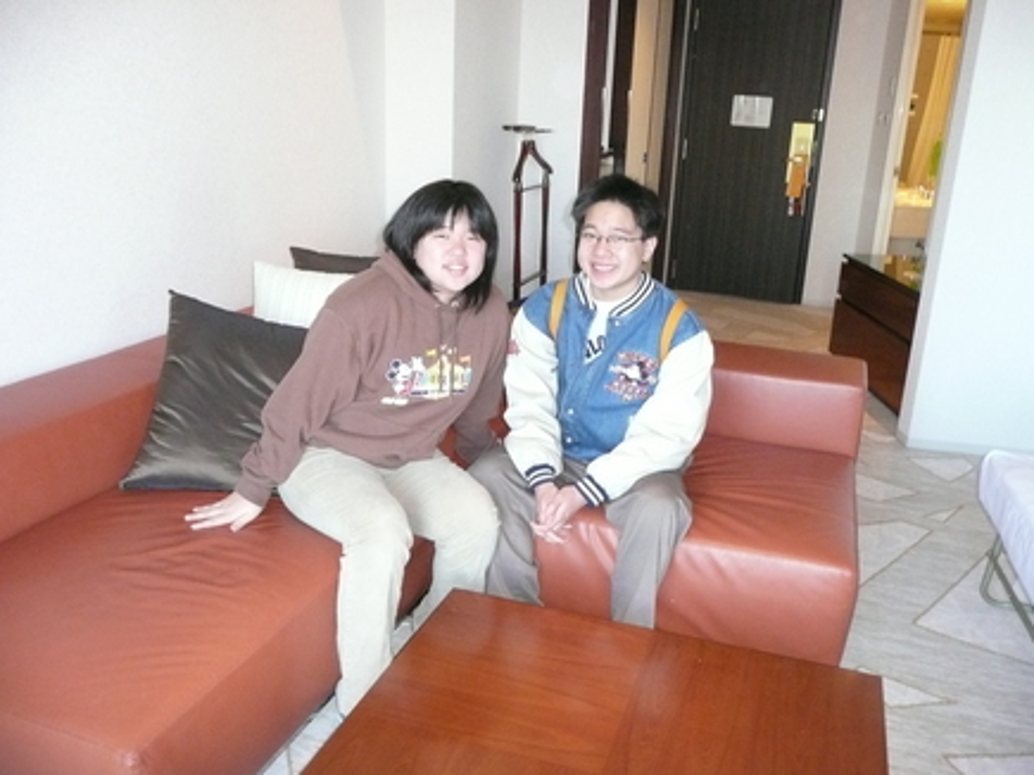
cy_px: 376
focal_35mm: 29
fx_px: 866
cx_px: 532
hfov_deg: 61.7
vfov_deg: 48.2
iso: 400
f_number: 3.3
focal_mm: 4.6
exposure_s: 1/30
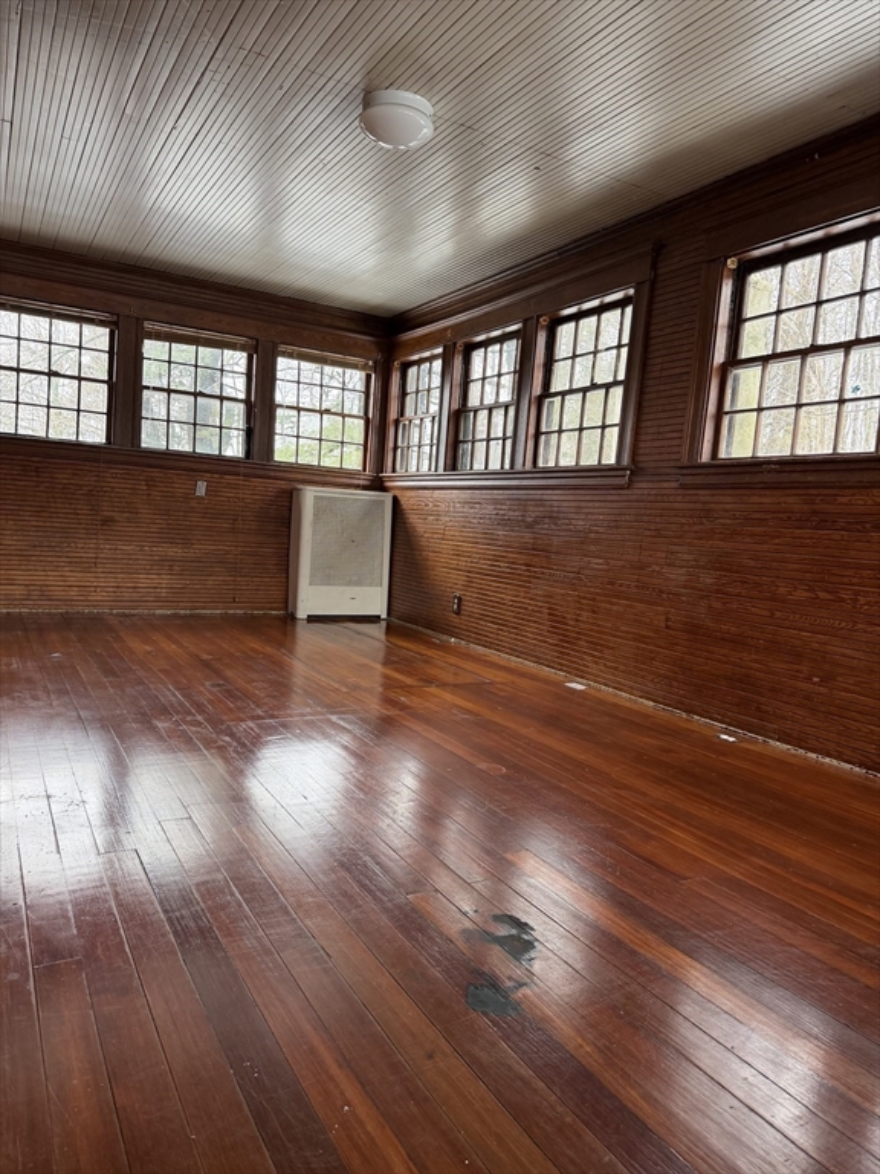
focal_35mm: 24
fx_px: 813
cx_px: 440
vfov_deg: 71.6
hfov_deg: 56.8
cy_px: 587
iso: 200
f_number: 1.78
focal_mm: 6.76
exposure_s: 1/179
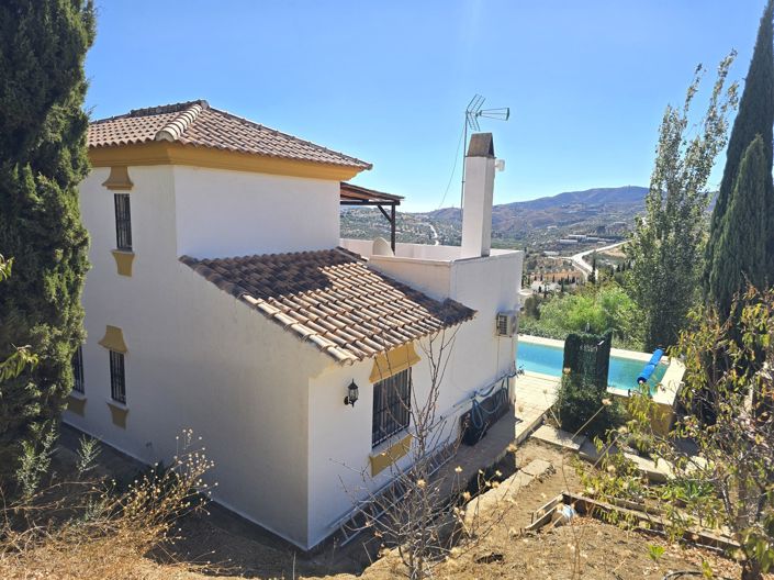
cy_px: 290
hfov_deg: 74.0
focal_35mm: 23
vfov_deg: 58.8
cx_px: 387
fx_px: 514
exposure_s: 1/484
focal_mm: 6.3
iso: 12
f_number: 1.7
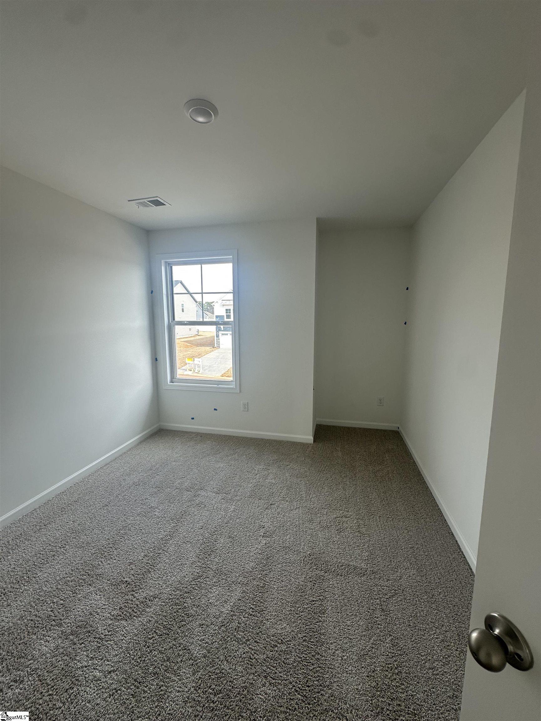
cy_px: 360
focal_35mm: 14
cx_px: 270
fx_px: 292
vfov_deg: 102.1
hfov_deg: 85.7
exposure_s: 1/120
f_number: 2.2
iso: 64
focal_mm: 2.22
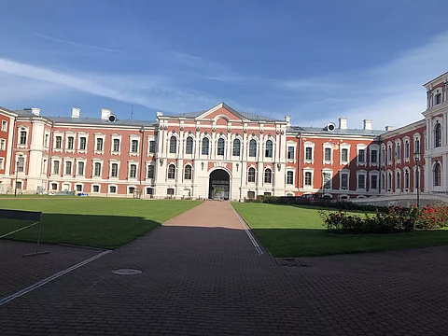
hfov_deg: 63.4
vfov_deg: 49.7
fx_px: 362
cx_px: 224
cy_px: 168
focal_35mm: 28
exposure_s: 1/2667
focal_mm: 3.99
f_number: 1.8
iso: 20
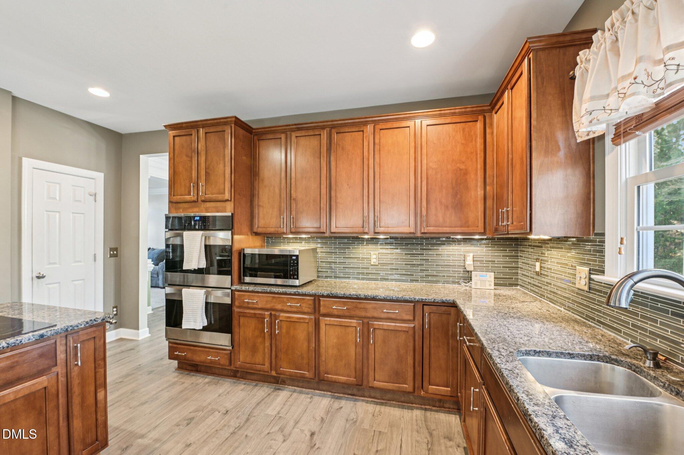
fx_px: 266
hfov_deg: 104.3
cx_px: 342
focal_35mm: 14
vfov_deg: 81.1
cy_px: 228
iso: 200
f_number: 9
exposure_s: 1/1.67
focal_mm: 14
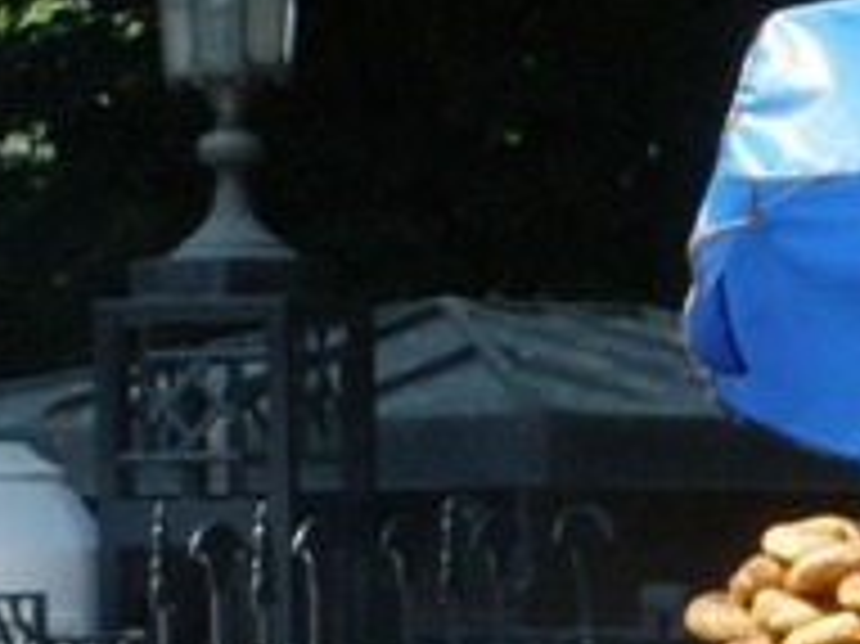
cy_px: 1090
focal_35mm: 339
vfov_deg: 4.3
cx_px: 1369
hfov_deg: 5.8
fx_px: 8417
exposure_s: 1/250
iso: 80
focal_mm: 14.1
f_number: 4.8
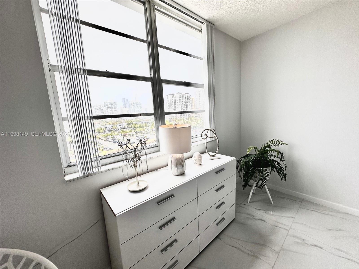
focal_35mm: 14
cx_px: 180
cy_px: 134
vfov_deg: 85.7
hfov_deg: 102.1
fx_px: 145
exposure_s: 1/842
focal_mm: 2.22
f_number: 2.2
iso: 40
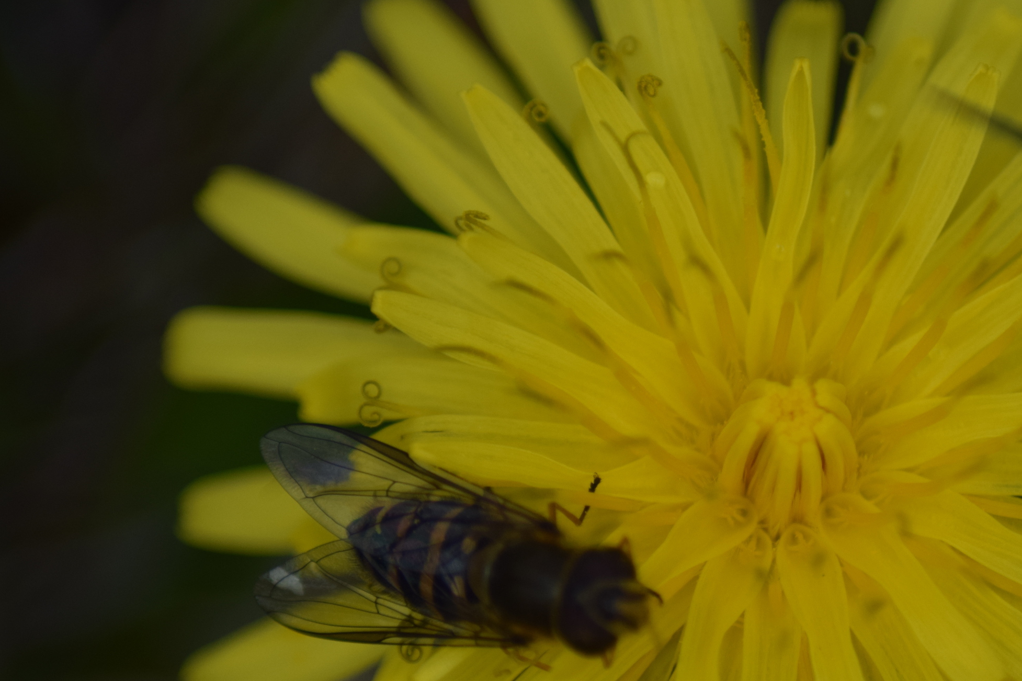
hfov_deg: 3.0
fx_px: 19612
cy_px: 485
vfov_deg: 2.0
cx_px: 783
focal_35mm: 691
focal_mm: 300
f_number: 5.6
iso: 400
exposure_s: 1/1250
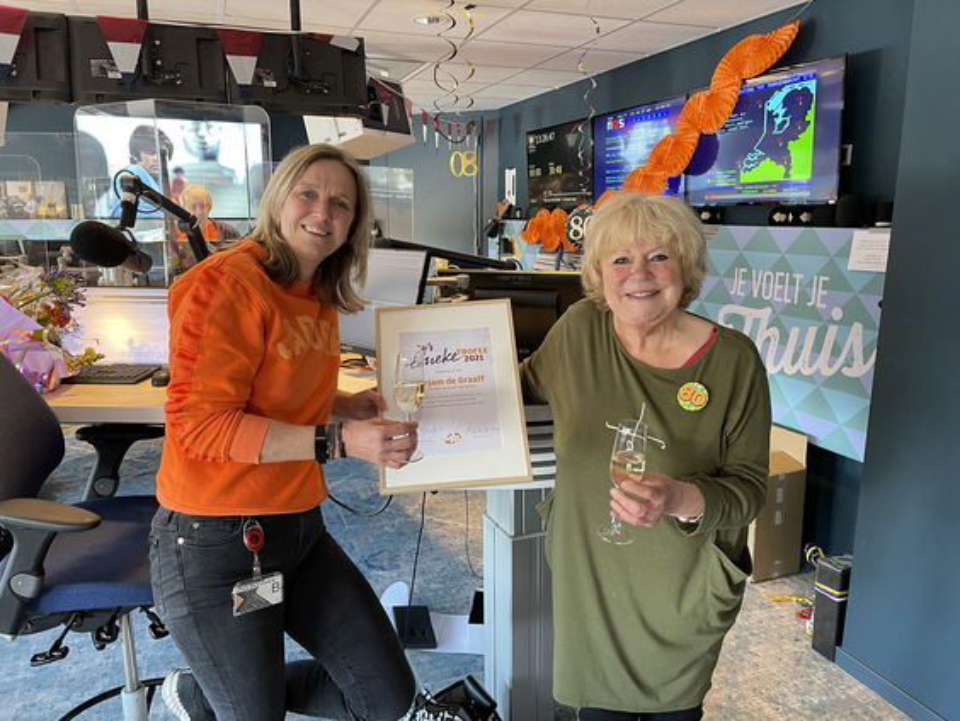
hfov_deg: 67.3
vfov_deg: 53.1
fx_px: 722
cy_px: 360
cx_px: 480
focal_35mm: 26
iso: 200
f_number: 1.6
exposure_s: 1/50
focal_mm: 5.1
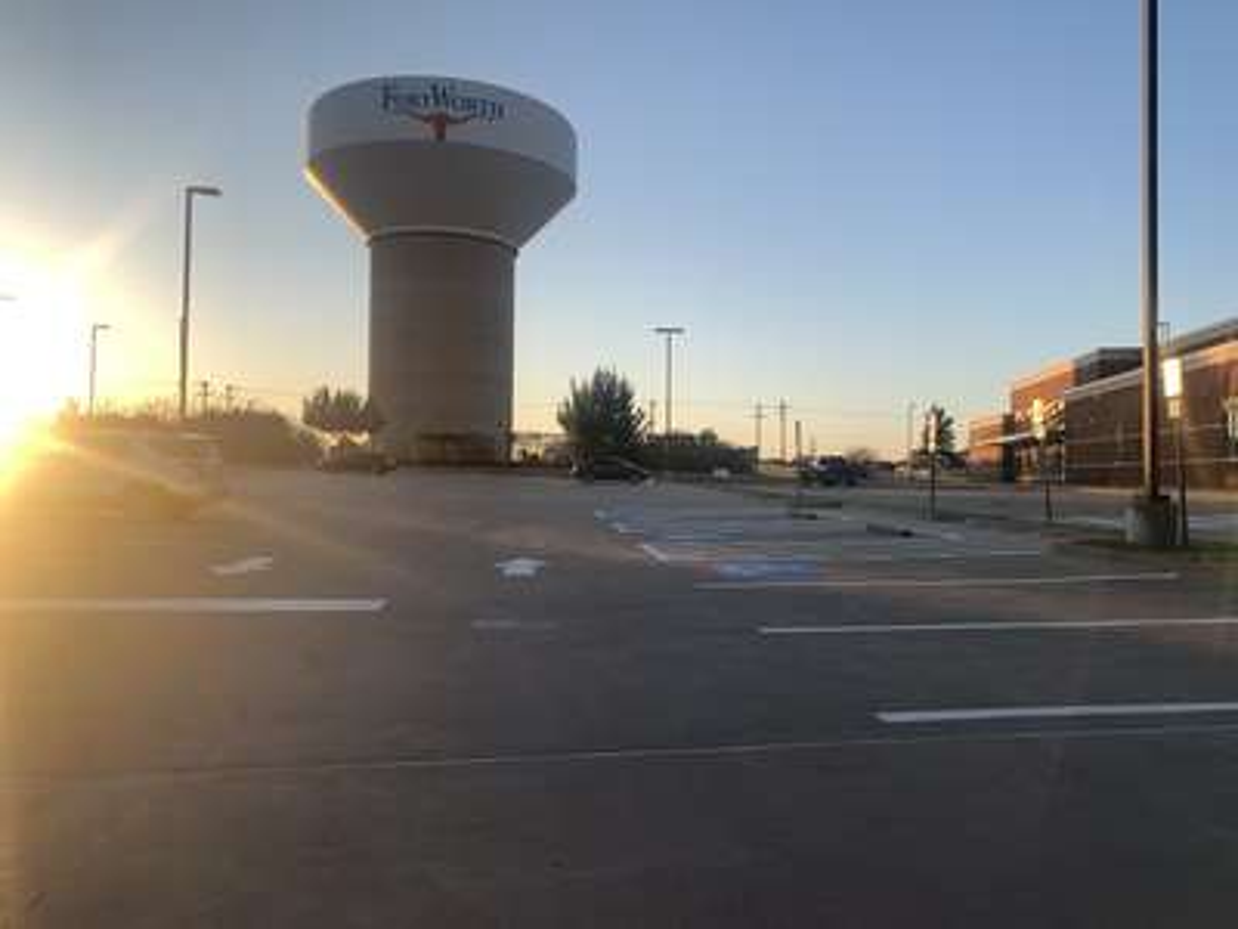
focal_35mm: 26
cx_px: 619
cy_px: 464
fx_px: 930
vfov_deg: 53.1
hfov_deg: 67.3
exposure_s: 1/1220
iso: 25
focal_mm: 4.25
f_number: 1.8
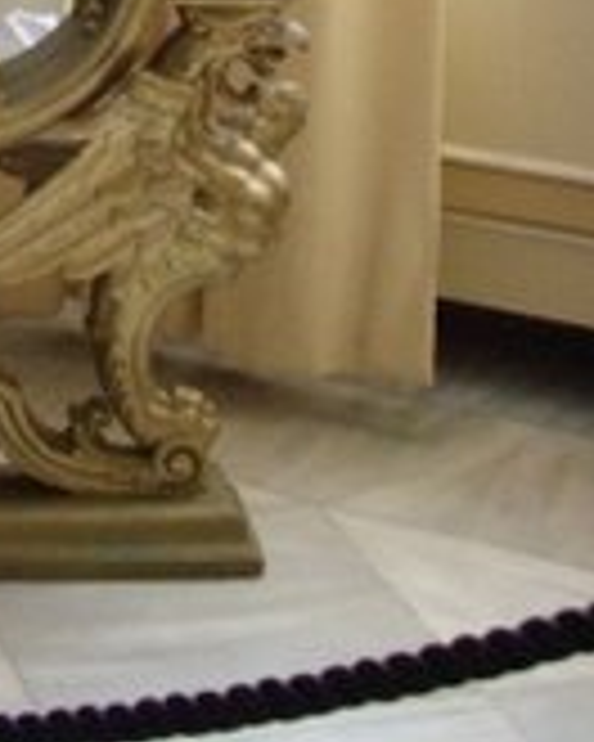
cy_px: -333
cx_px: -176
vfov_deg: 16.8
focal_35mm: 105
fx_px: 2307
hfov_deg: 14.1
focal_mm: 6.2
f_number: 2.8
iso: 417
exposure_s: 1/30
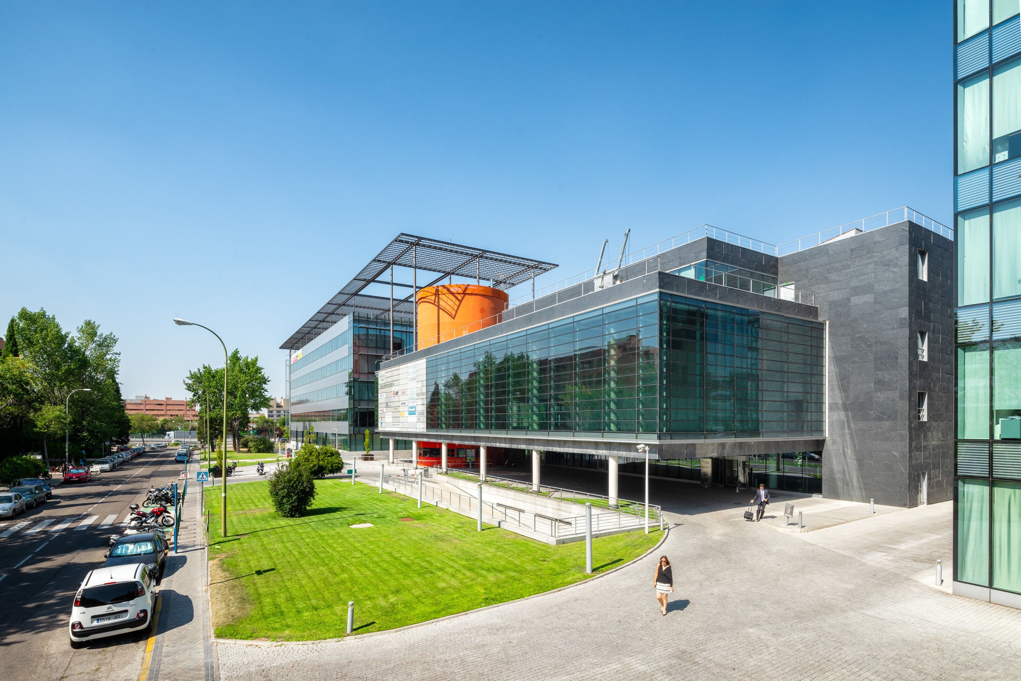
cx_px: 510
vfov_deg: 70.5
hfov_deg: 93.3
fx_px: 482
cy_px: 340
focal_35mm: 17
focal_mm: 17
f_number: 16
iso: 250
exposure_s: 1/200
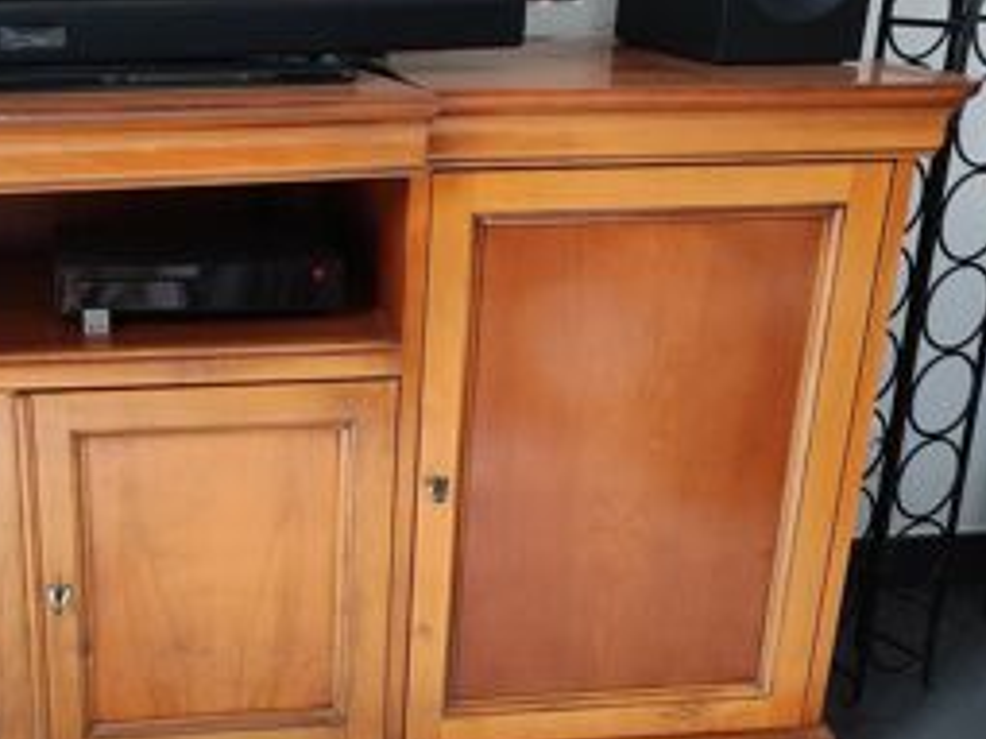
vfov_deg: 30.8
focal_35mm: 47
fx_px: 1338
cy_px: 412
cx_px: 247
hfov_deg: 39.4
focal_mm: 4.7
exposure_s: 1/33
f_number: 1.79
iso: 1099
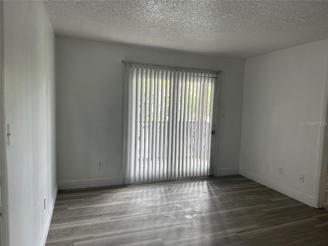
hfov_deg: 71.6
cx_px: 164
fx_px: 227
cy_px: 123
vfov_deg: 56.8
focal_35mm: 24
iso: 125
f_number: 1.78
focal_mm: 6.86
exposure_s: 1/121
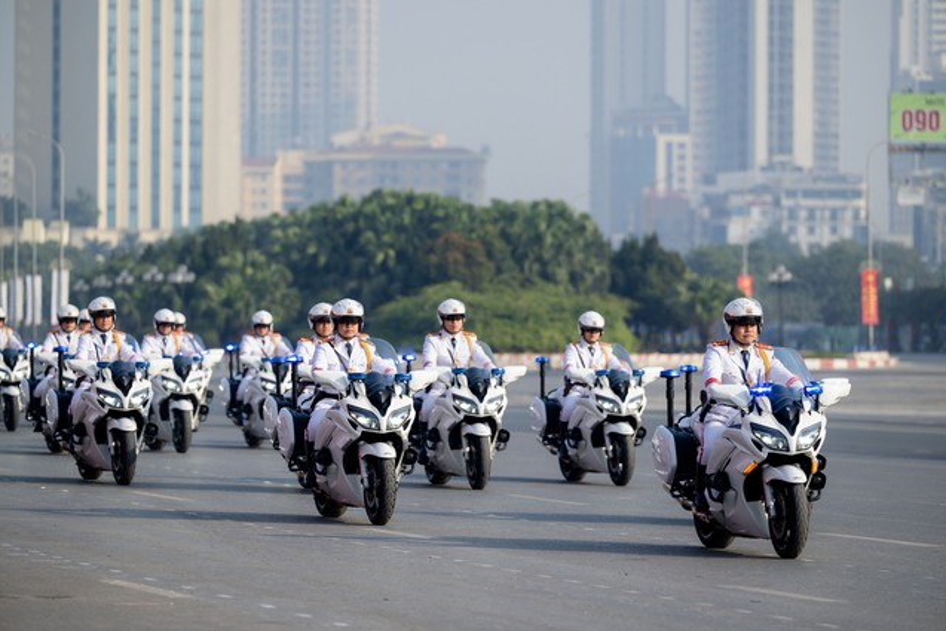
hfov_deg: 10.2
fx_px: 5283
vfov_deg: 6.8
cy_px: 316
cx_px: 474
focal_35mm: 201
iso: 200
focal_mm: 200
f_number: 4
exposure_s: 1/1600
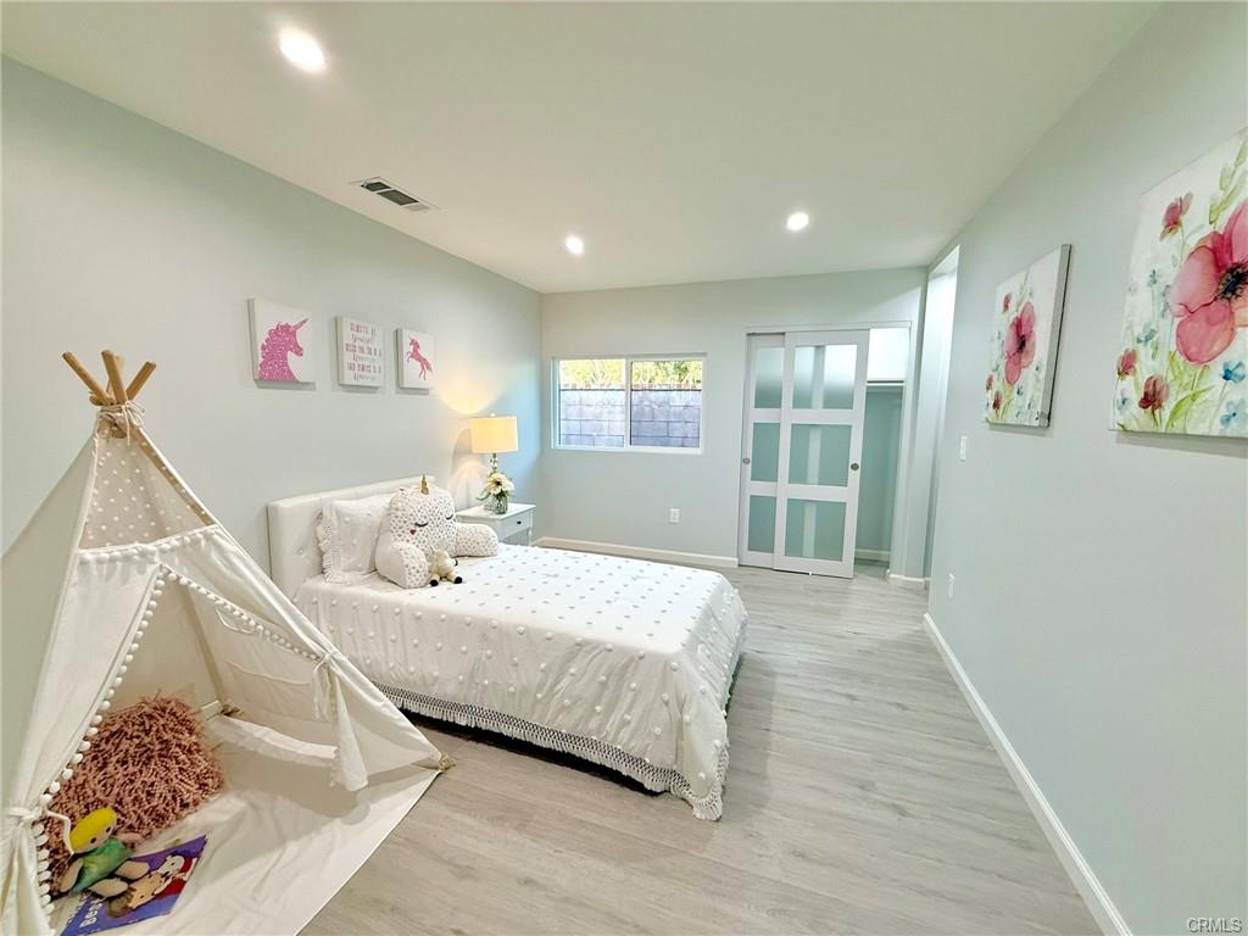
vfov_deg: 85.7
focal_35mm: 14
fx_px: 505
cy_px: 468
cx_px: 624
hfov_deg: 102.1
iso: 160
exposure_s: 1/120
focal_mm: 2.22
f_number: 2.2
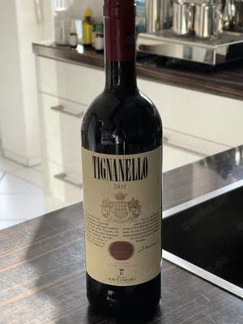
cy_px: 162
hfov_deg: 22.9
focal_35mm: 64
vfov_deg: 30.3
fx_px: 599
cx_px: 122
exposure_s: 1/99
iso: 20
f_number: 2.2
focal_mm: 7.5
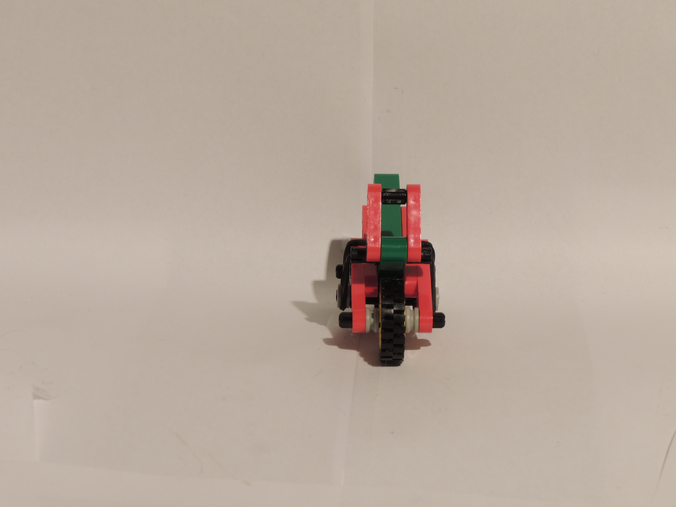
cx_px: 338
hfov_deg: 14.6
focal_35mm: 135
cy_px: 254
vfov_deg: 11.0
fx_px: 2636
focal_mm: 24
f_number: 6.1
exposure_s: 1/2.5
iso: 100
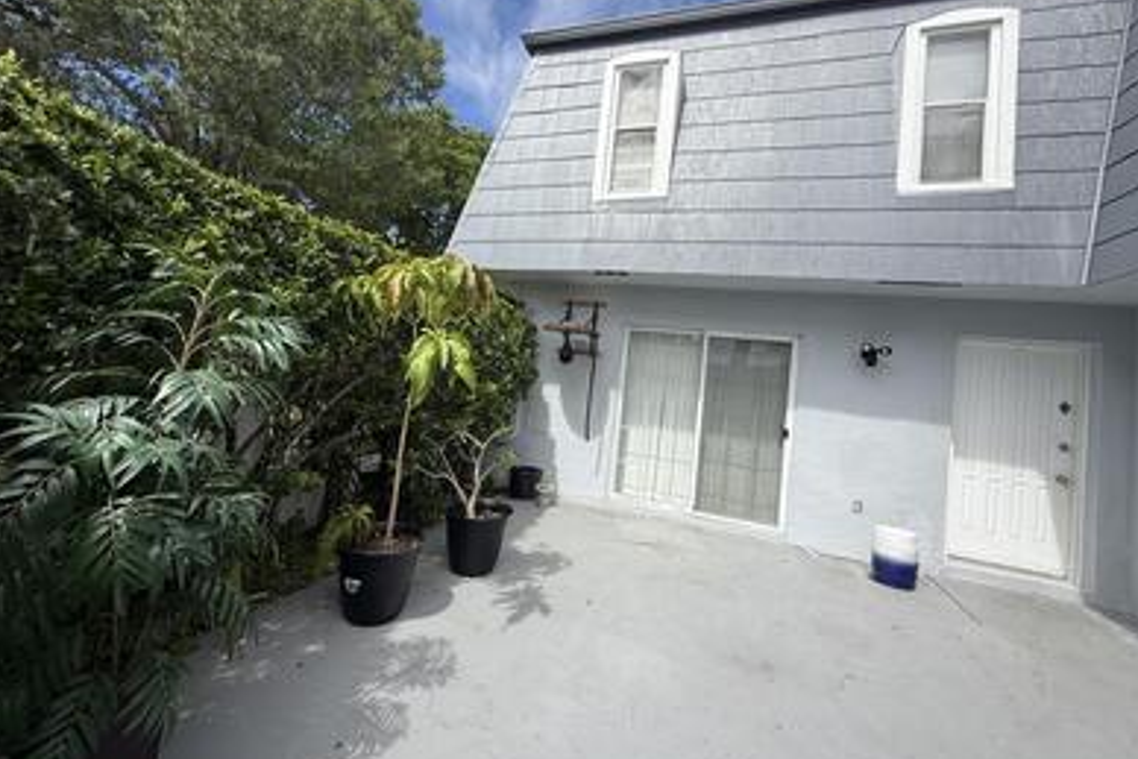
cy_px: 349
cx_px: 563
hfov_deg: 100.4
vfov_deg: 77.2
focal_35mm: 15
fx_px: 474
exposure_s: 1/1901
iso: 50
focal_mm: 2.22
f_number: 2.2
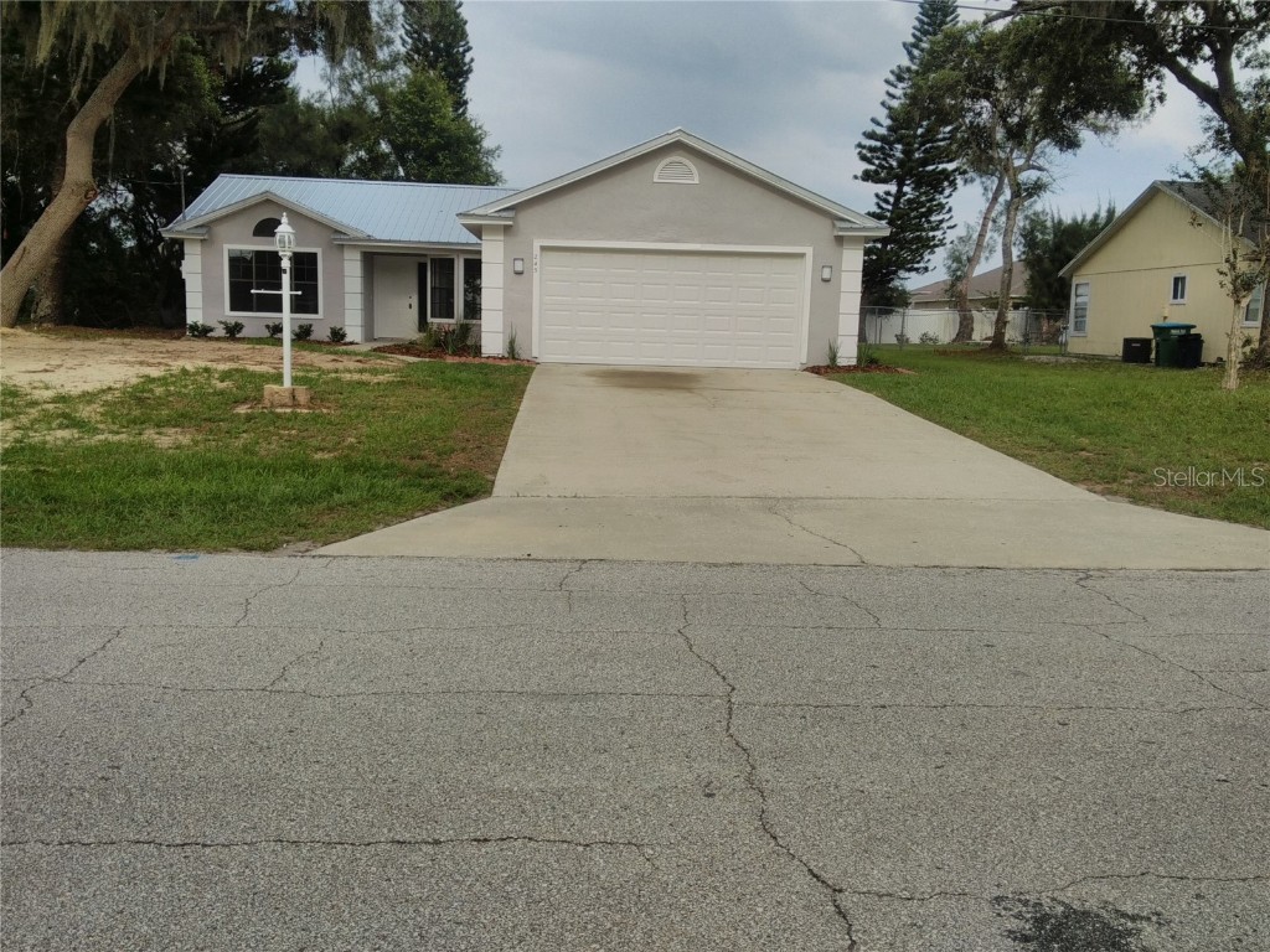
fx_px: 1027
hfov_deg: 63.4
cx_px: 635
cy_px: 476
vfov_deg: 49.7
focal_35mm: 28
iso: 50
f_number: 2.65
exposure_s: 1/1604
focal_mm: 3.69
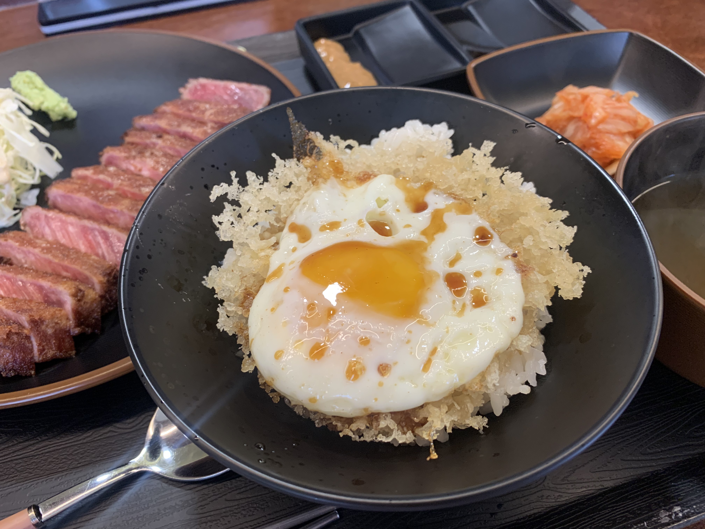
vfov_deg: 53.1
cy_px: 264
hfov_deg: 67.3
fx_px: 530
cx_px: 352
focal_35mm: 26
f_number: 1.8
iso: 125
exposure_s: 1/60
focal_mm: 4.25
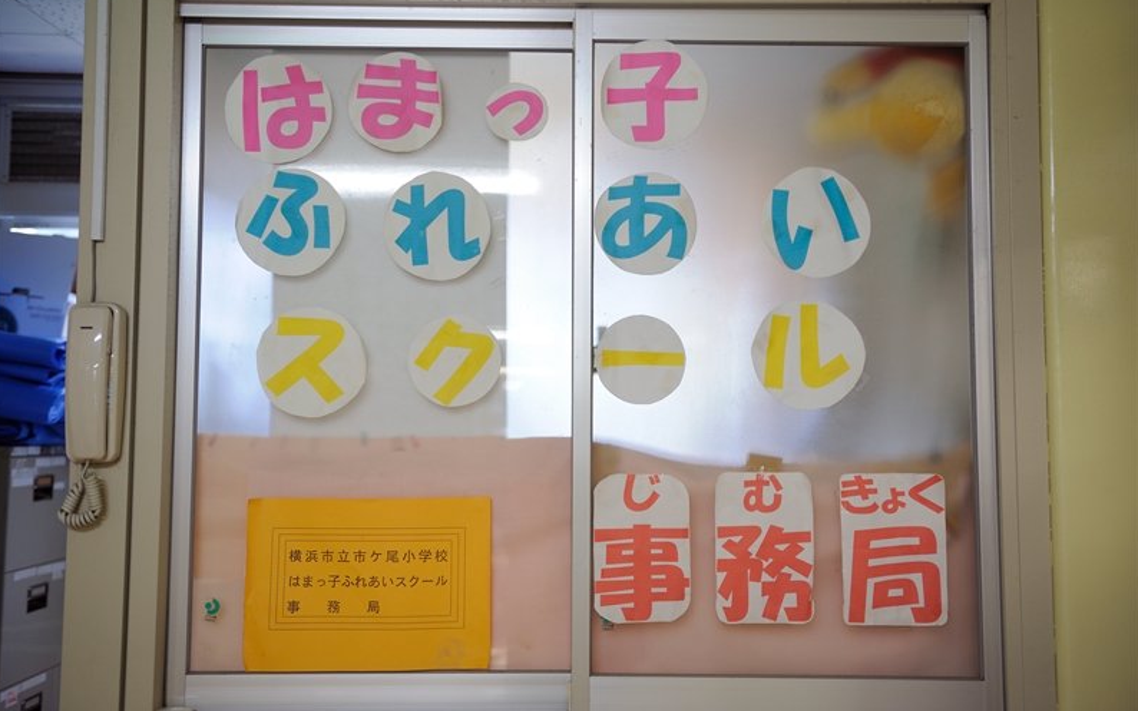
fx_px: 1209
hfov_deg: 50.4
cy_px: 338
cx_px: 566
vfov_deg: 32.8
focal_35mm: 39
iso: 800
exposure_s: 1/100
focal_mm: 38
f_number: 2.8
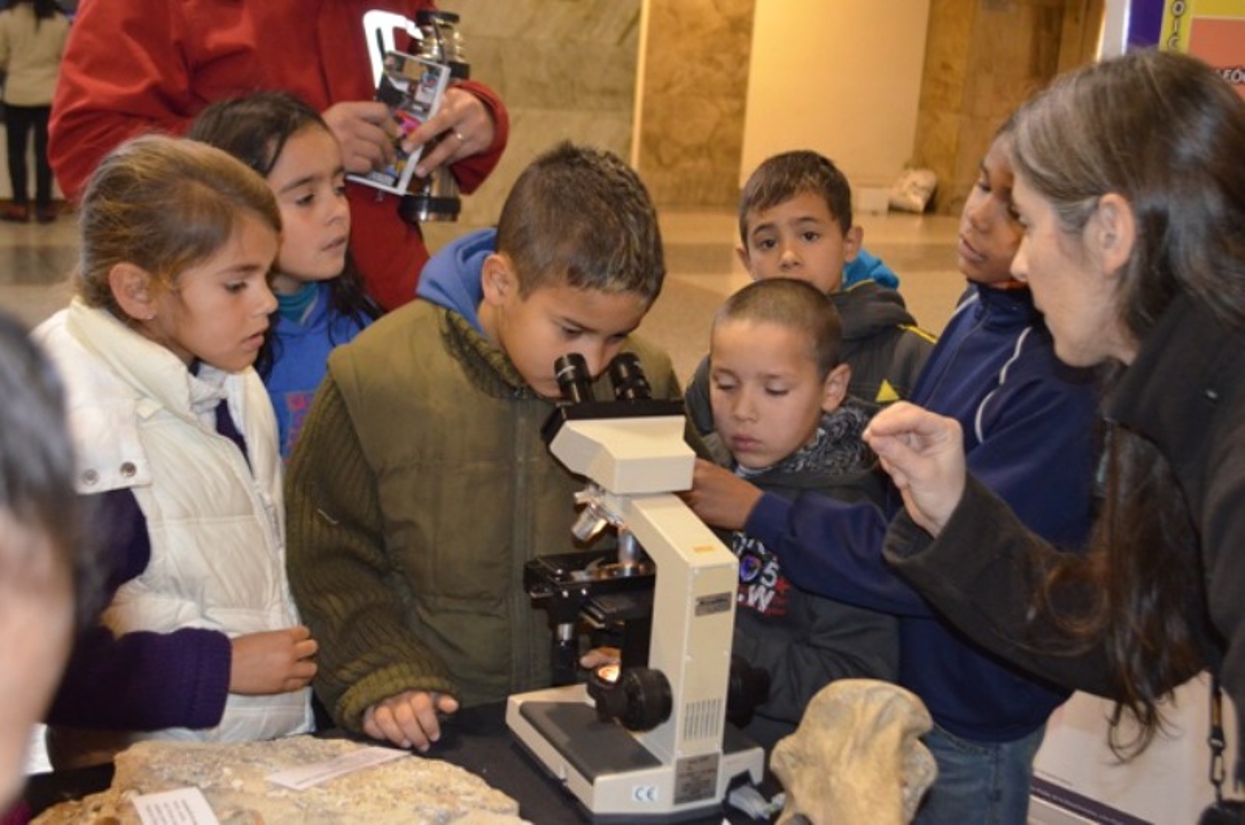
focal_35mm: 42
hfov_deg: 46.5
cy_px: 412
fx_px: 1450
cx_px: 622
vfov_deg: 31.8
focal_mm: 28
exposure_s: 1/60
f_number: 4.5
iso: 3200
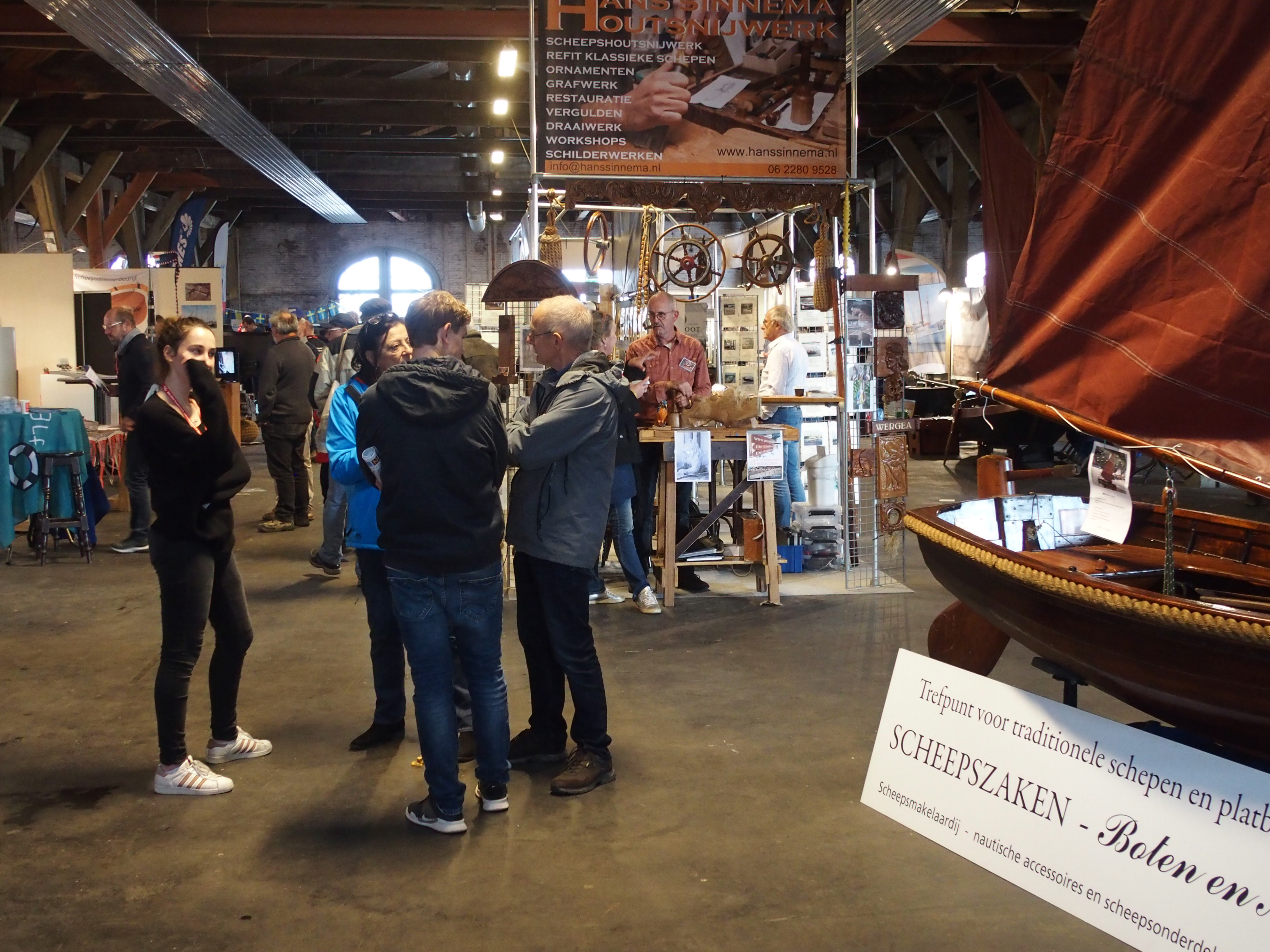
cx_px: 635
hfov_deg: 44.8
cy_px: 476
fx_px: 1541
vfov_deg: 34.3
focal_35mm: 42
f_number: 2.8
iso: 800
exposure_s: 1/30
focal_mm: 9
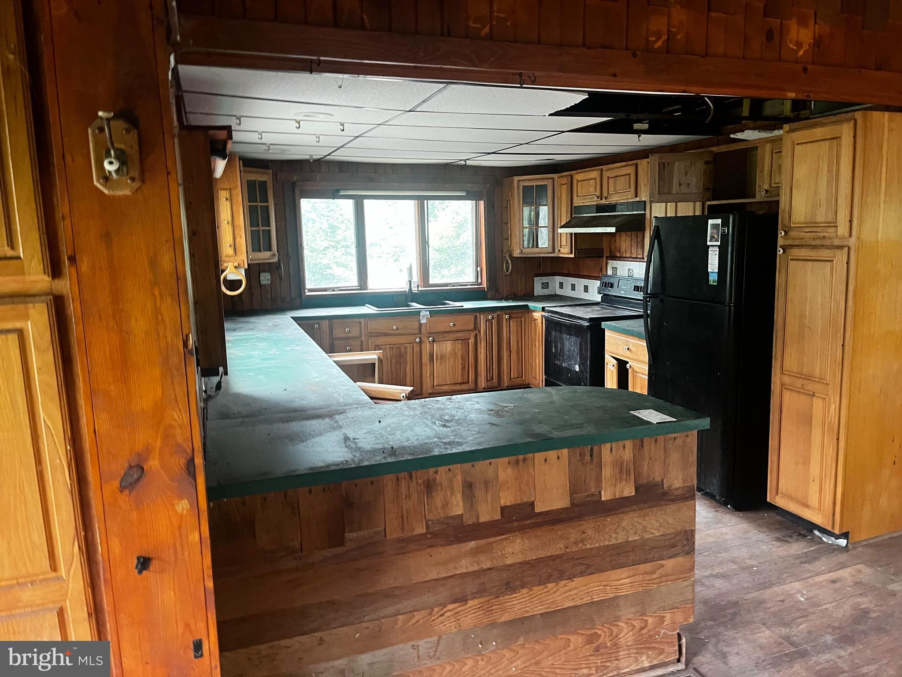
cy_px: 338
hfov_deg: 67.3
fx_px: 677
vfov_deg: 53.1
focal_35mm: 26
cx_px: 451
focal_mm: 5.1
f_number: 1.6
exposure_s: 1/60
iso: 320
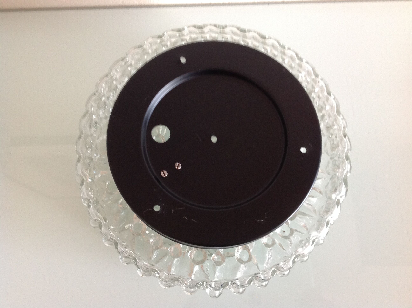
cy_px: 154
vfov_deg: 40.6
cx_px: 206
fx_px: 416
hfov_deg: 52.7
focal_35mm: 35
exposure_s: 1/15
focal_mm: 4.28
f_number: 2.4
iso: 125
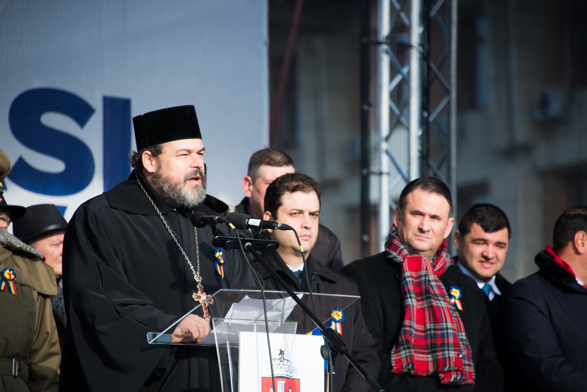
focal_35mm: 300
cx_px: 294
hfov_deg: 6.9
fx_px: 4893
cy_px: 196
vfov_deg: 4.6
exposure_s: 1/160
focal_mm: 300
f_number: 6.3
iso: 100
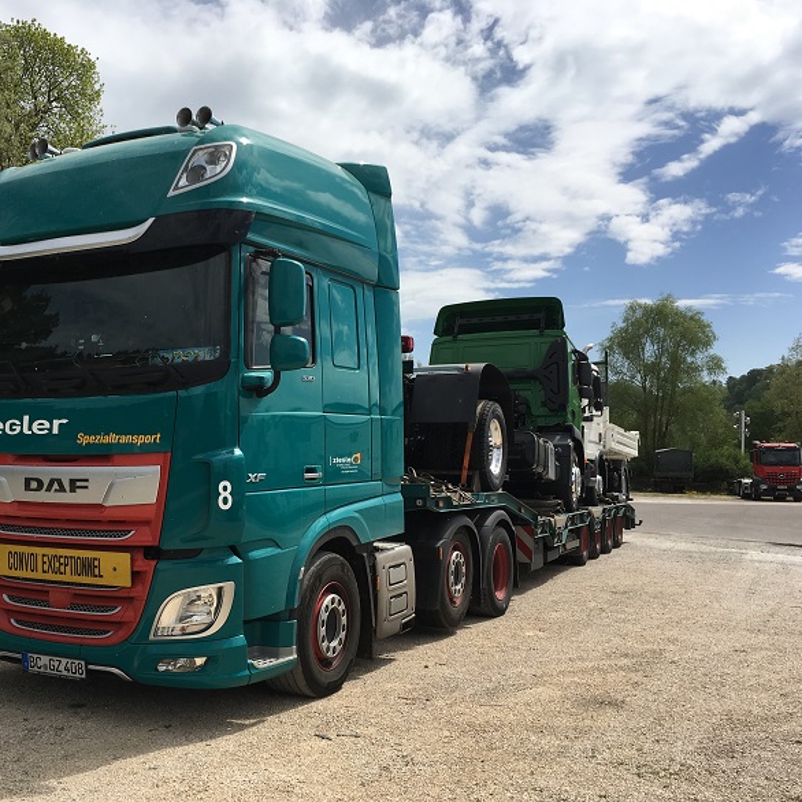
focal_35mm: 35
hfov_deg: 46.5
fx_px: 917
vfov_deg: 47.2
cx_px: 270
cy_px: 409
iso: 25
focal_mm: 4.15
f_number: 2.2
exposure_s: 1/2564
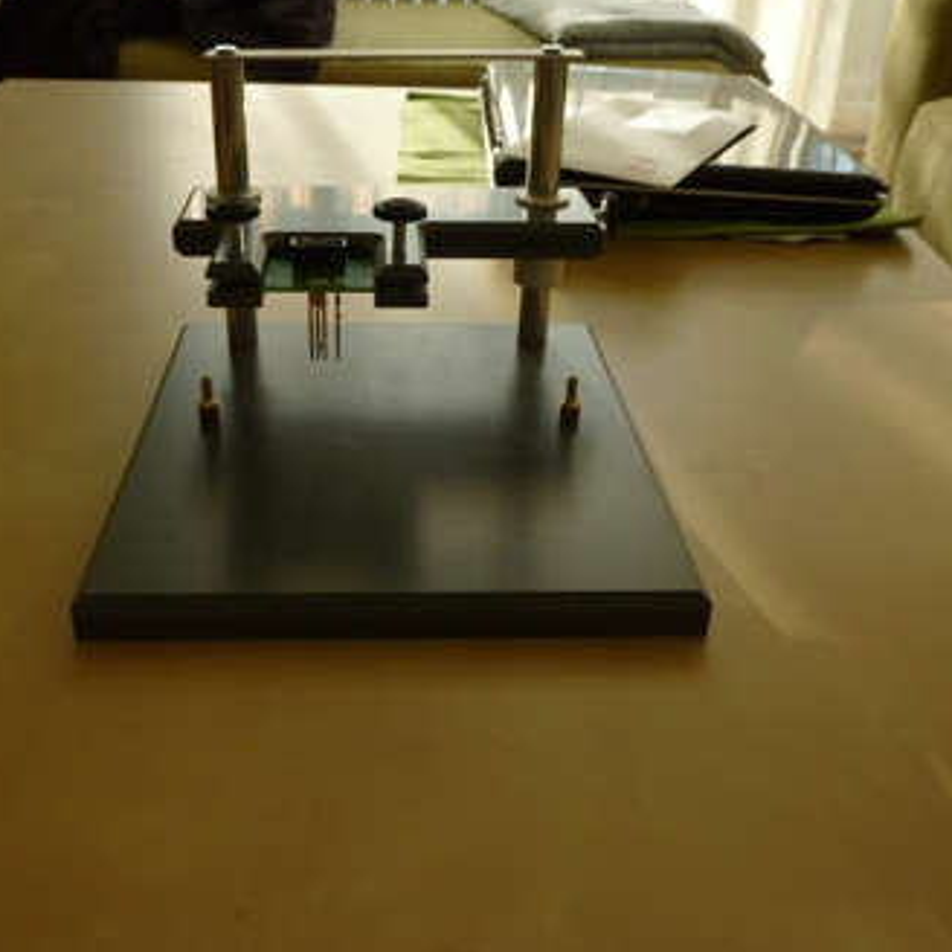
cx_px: 398
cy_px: 473
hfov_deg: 47.0
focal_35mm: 35
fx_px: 1089
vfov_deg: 47.2
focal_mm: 4.7
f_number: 3.4
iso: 80
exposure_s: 1/100
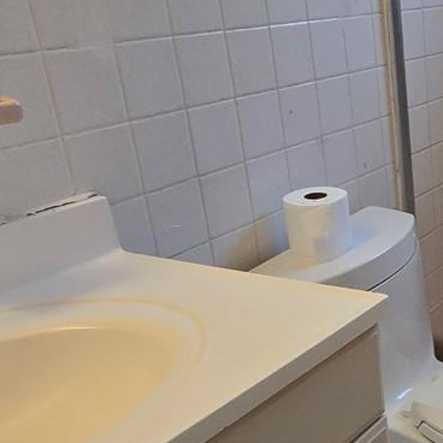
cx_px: 538
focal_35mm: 50
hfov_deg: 29.1
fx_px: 724
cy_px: 283
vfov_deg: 33.8
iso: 250
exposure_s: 1/60
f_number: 2.2
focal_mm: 2.2
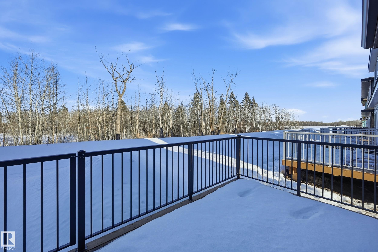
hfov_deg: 104.3
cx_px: 189
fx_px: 147
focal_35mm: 14
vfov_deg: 81.2
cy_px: 126
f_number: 8
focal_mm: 14
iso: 250
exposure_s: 1/5000
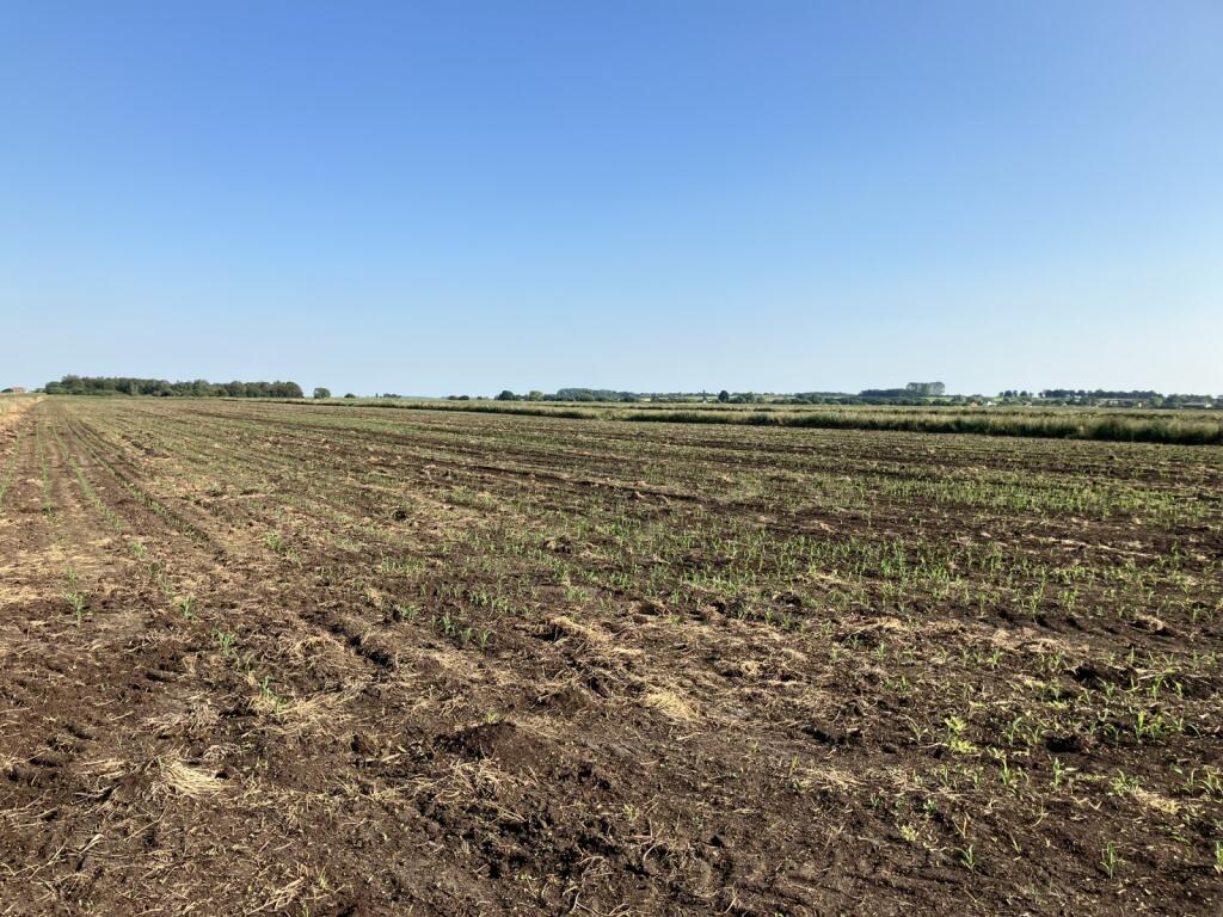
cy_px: 458
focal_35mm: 28
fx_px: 989
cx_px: 612
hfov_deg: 63.4
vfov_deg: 49.7
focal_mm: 3.99
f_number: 1.8
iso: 32
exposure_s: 1/1517
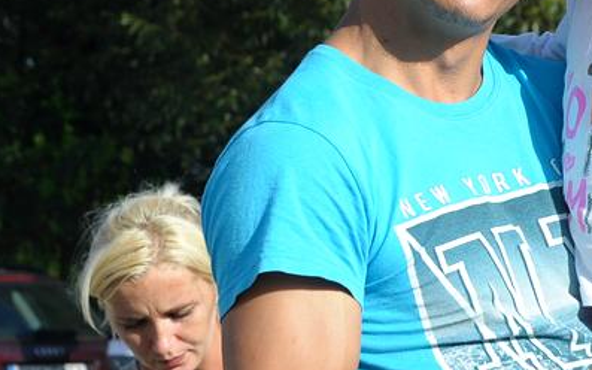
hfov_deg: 9.1
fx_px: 3694
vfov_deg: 5.7
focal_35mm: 229
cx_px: 601
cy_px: 89
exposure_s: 1/1250
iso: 800
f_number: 9
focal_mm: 70
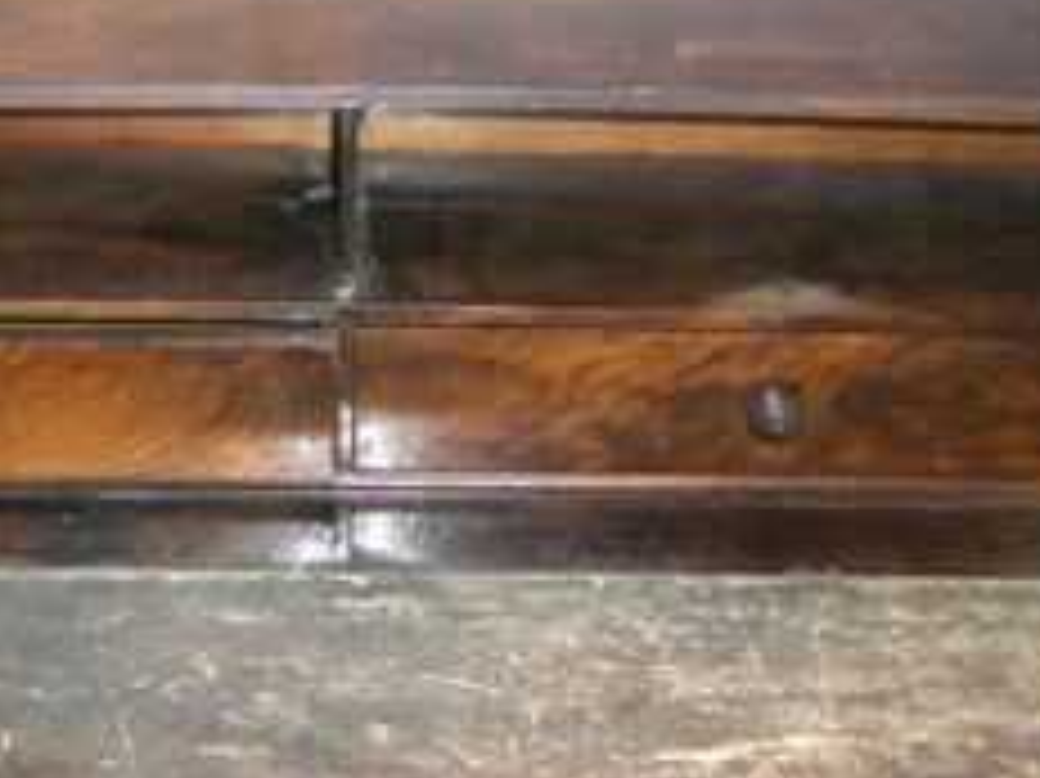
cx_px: 387
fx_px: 2372
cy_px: 742
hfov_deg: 24.7
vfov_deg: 18.3
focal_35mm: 79
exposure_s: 1/60
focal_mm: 6.3
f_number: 3.1
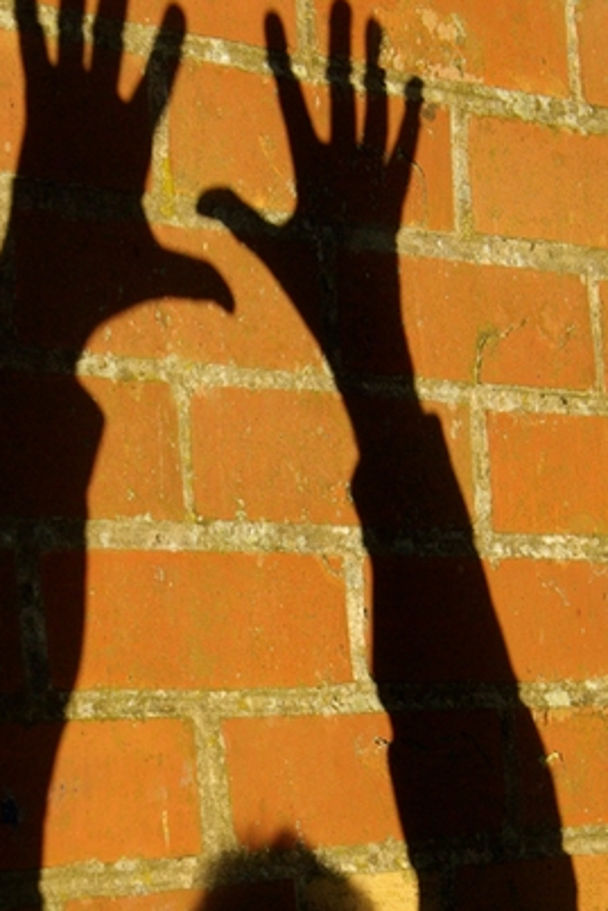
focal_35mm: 149
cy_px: 746
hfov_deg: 9.2
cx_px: 132
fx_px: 3771
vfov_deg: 13.7
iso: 400
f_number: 9.5
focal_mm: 50
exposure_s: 1/350
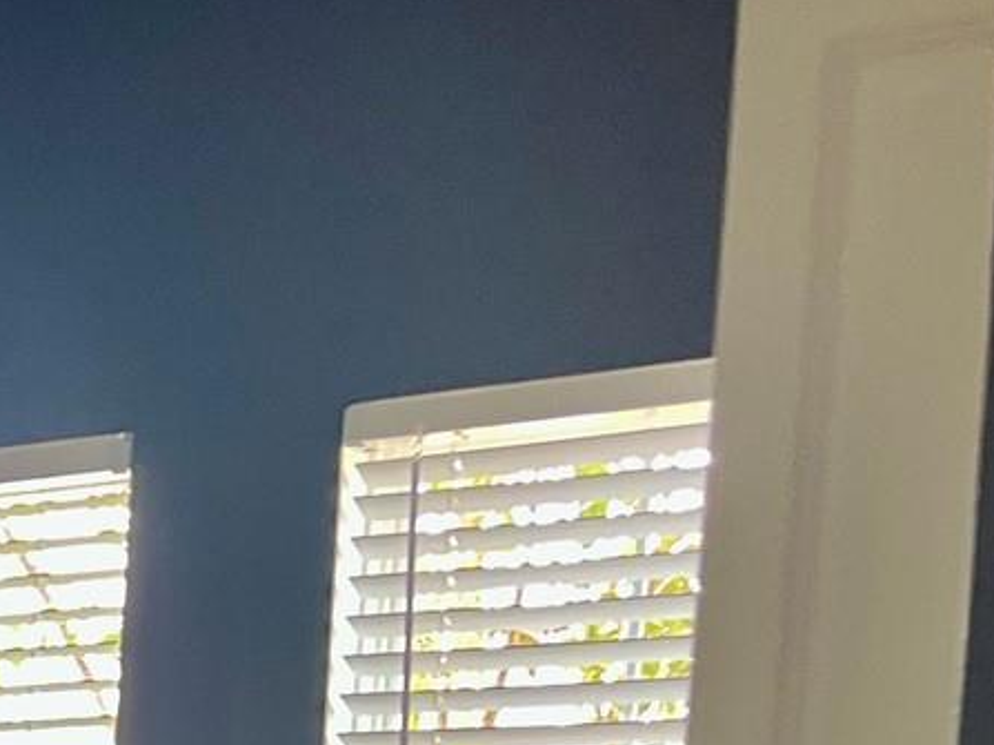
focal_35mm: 93
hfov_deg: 18.8
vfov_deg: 14.3
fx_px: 2670
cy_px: 1283
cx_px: -449
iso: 125
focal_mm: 5.1
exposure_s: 1/65
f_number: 1.6
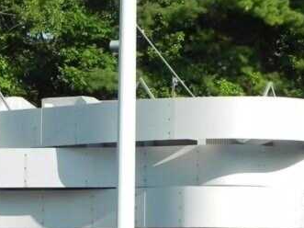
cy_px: 219
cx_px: -14
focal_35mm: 263
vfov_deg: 5.6
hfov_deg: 7.5
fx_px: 2309
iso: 160
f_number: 6.3
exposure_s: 1/358
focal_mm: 15.1
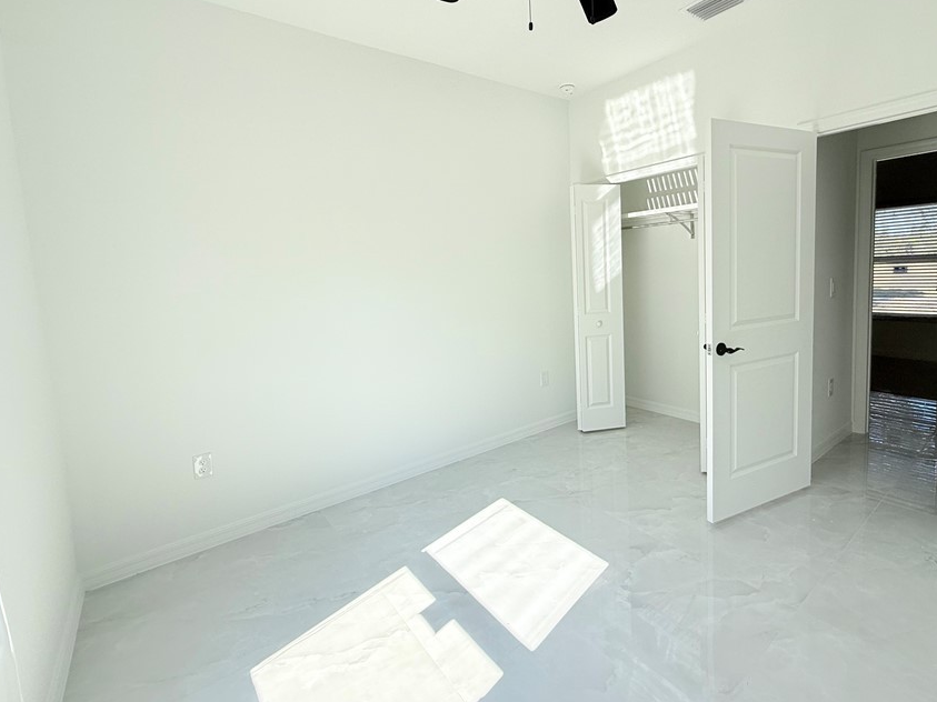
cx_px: 521
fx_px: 460
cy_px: 312
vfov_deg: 74.5
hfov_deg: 90.7
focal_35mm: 17
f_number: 2.2
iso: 64
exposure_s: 1/244
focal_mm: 2.22
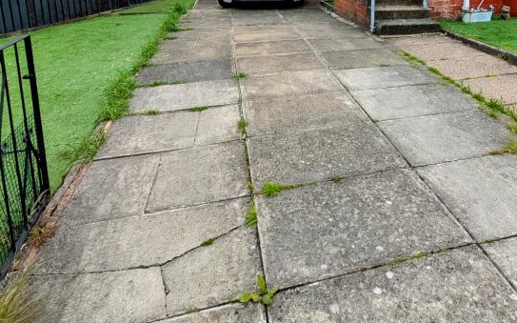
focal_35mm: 28
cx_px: 329
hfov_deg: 65.3
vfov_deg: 40.3
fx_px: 394
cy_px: 19
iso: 47
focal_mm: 1.83
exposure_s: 1/1235
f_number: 2.2
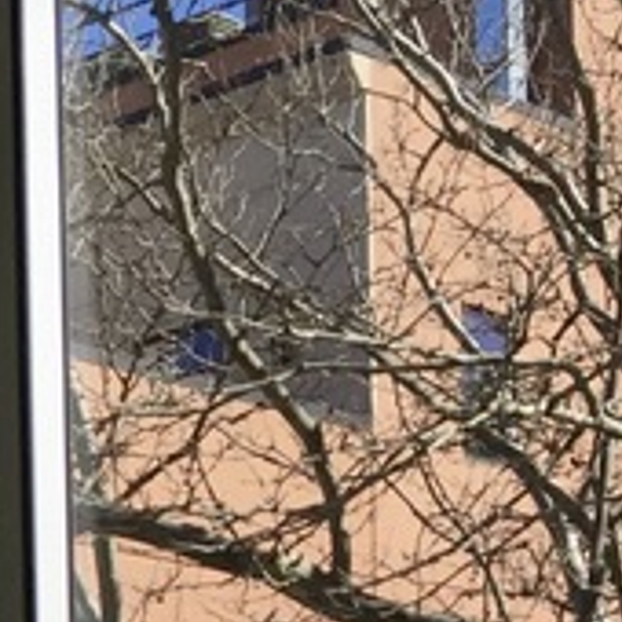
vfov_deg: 10.4
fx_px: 3131
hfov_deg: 9.9
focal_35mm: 154
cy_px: 1237
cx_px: -896
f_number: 2.2
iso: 32
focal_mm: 4.15
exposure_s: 1/1364
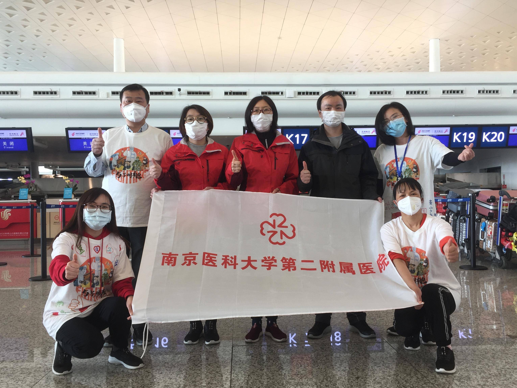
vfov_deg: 45.4
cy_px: 204
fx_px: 463
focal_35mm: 31
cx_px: 262
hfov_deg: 58.3
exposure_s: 1/50
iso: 32
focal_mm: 4.15
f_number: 2.2
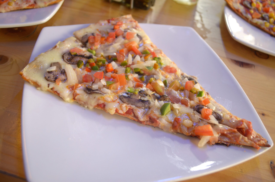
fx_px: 252
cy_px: 91
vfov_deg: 39.8
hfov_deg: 57.3
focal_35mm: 33
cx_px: 138
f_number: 3.8
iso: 640
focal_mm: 22
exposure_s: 1/13
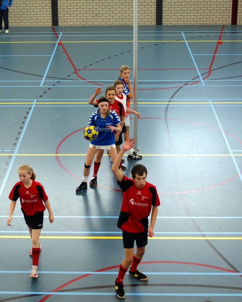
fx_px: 456
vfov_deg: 36.5
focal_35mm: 51
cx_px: 121
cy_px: 179
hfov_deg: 29.7
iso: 400
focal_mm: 30
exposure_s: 1/125
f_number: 3.2
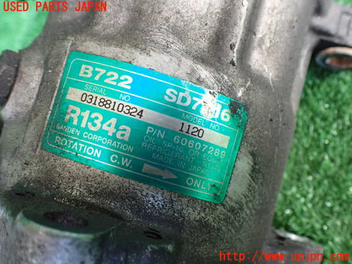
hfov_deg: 60.0
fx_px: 305
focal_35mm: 30
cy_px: 132
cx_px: 176
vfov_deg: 46.8
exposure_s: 1/125
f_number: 2.3
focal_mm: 5.4
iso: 640
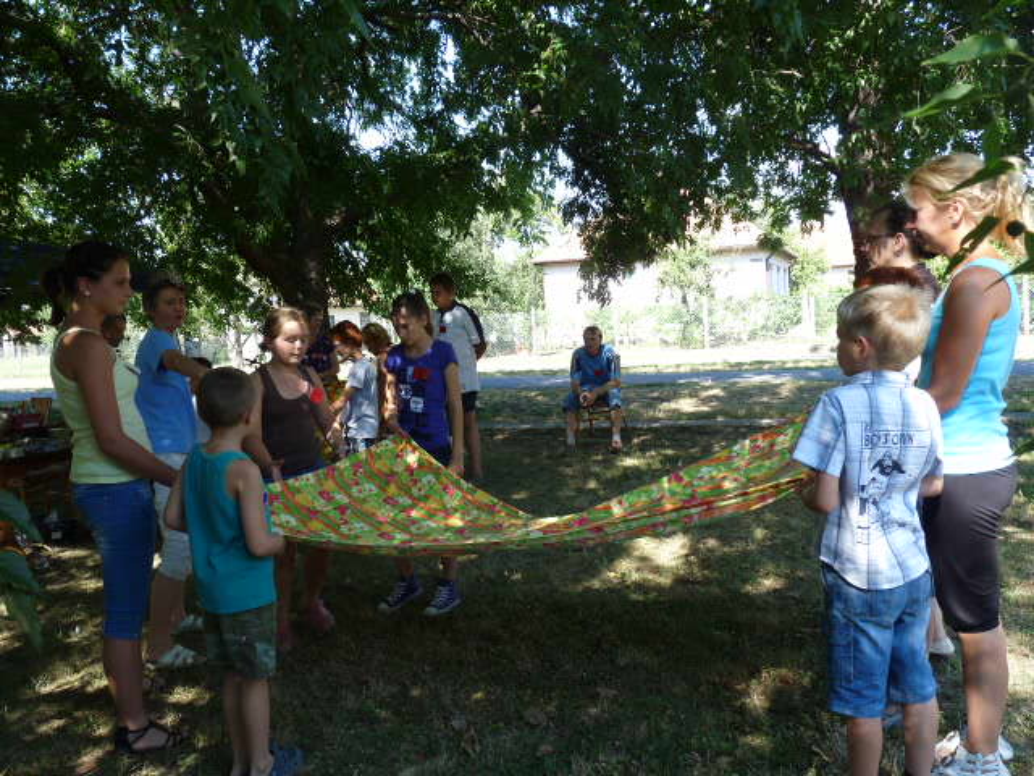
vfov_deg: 51.4
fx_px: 807
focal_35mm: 27
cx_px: 517
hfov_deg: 65.3
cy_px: 388
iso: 100
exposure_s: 1/100
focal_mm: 4.8
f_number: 4
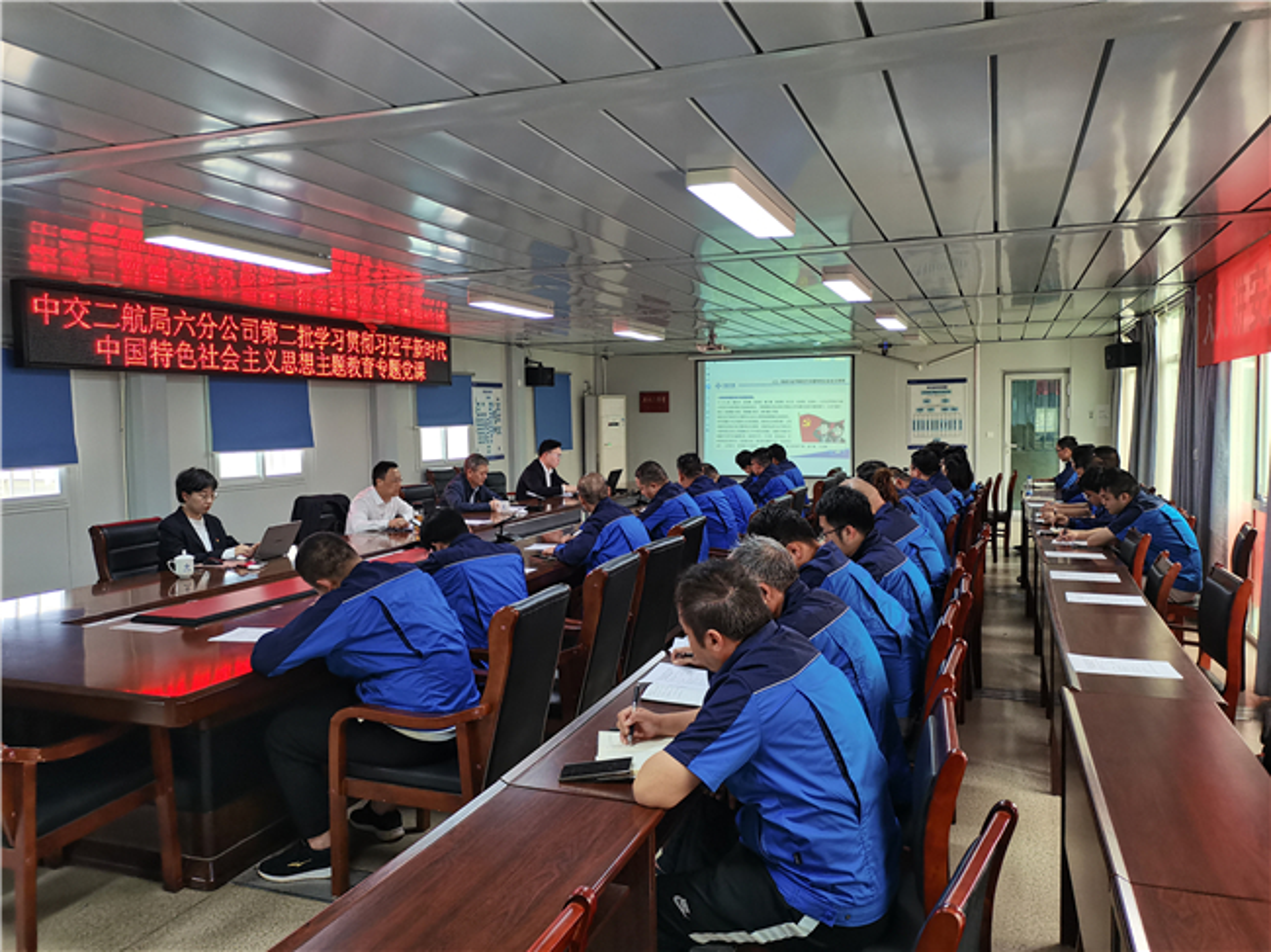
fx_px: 954
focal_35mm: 26
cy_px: 476
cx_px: 636
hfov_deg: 67.3
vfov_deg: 53.0
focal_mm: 5.58
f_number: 1.8
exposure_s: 1/100
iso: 400
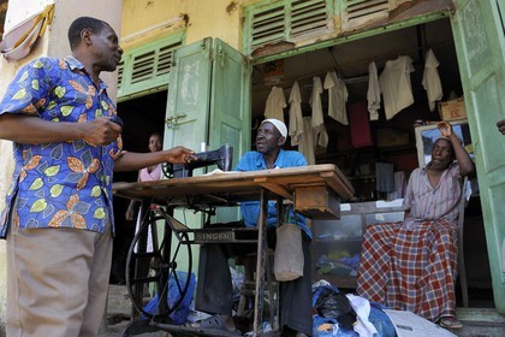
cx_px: 252
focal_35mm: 24
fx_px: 337
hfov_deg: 73.7
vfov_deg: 53.1
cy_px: 168
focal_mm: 24
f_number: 5.6
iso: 400
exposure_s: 1/160
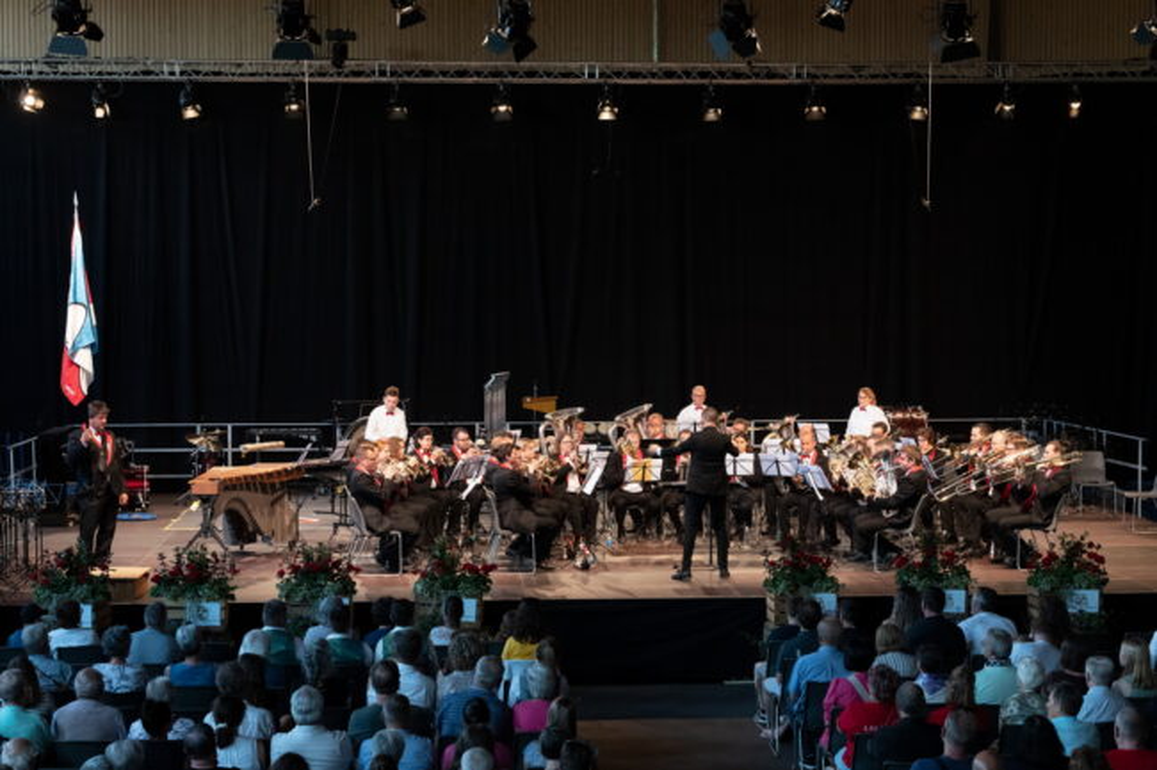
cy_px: 385
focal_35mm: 70
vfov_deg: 19.4
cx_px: 578
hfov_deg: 28.9
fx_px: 2249
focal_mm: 70
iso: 4000
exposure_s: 1/125
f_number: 8
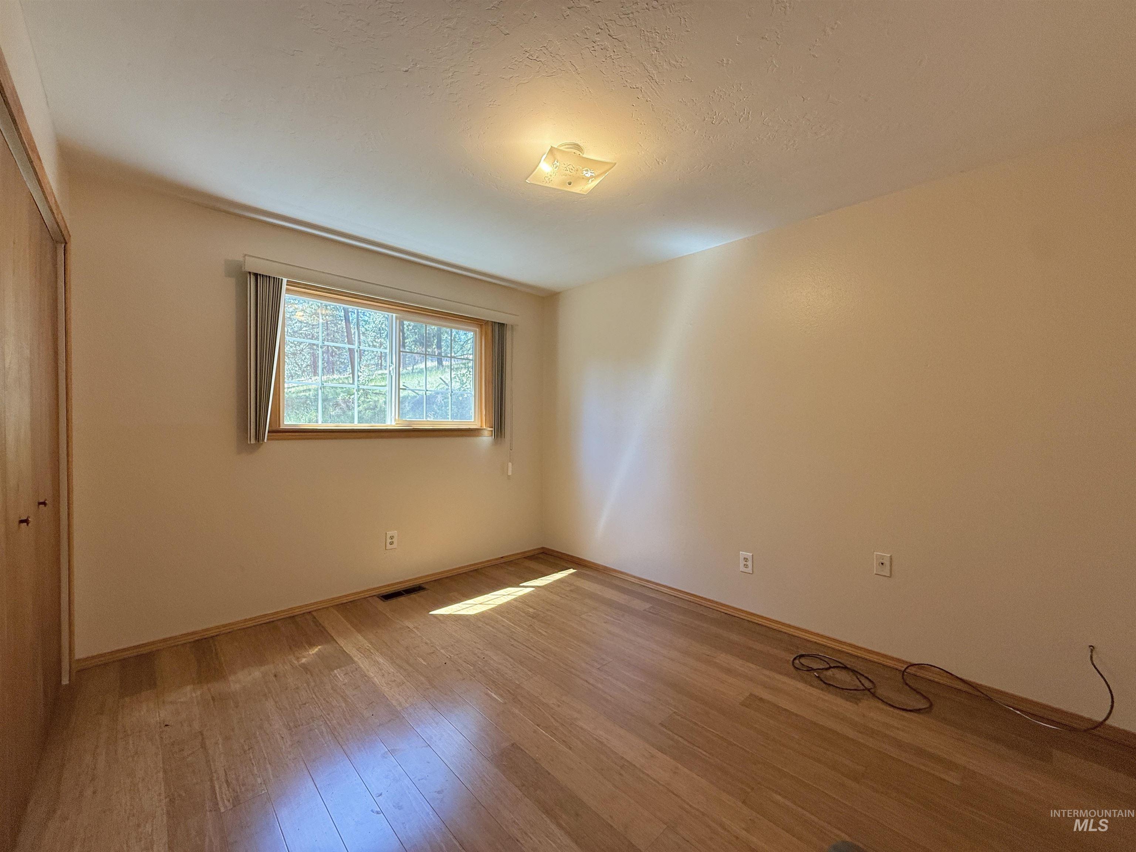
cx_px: 568
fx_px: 459
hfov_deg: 102.1
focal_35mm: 14
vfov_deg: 85.7
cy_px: 426
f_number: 2.2
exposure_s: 1/120
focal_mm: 2.22
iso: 160
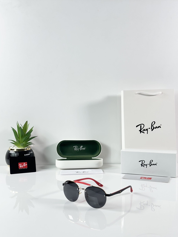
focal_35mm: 48
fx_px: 329
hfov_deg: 30.3
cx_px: 89
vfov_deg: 39.7
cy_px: 118
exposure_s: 1/100
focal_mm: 6.86
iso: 80
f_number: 1.78
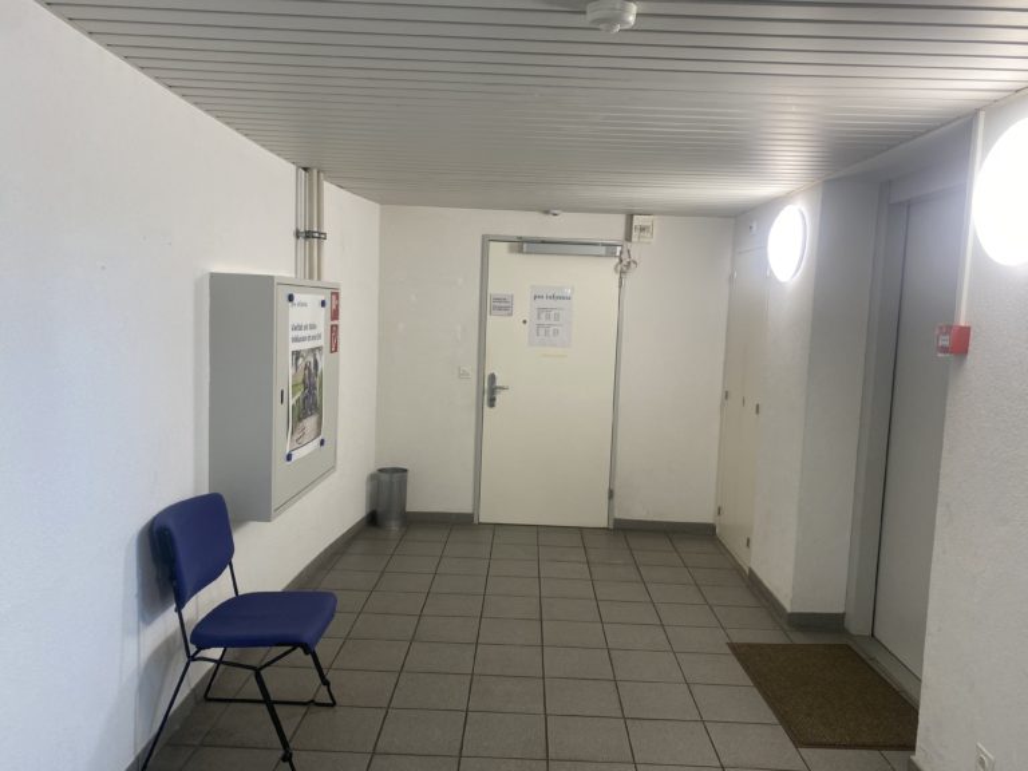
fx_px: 772
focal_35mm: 26
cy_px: 386
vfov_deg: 53.1
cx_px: 514
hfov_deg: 67.3
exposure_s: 1/100
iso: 100
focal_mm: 4.25
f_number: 1.8
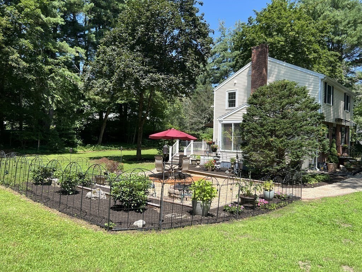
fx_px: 272
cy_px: 136
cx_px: 181
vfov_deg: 53.1
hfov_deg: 67.3
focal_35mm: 26
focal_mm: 5.7
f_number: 1.5
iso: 50
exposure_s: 1/1553
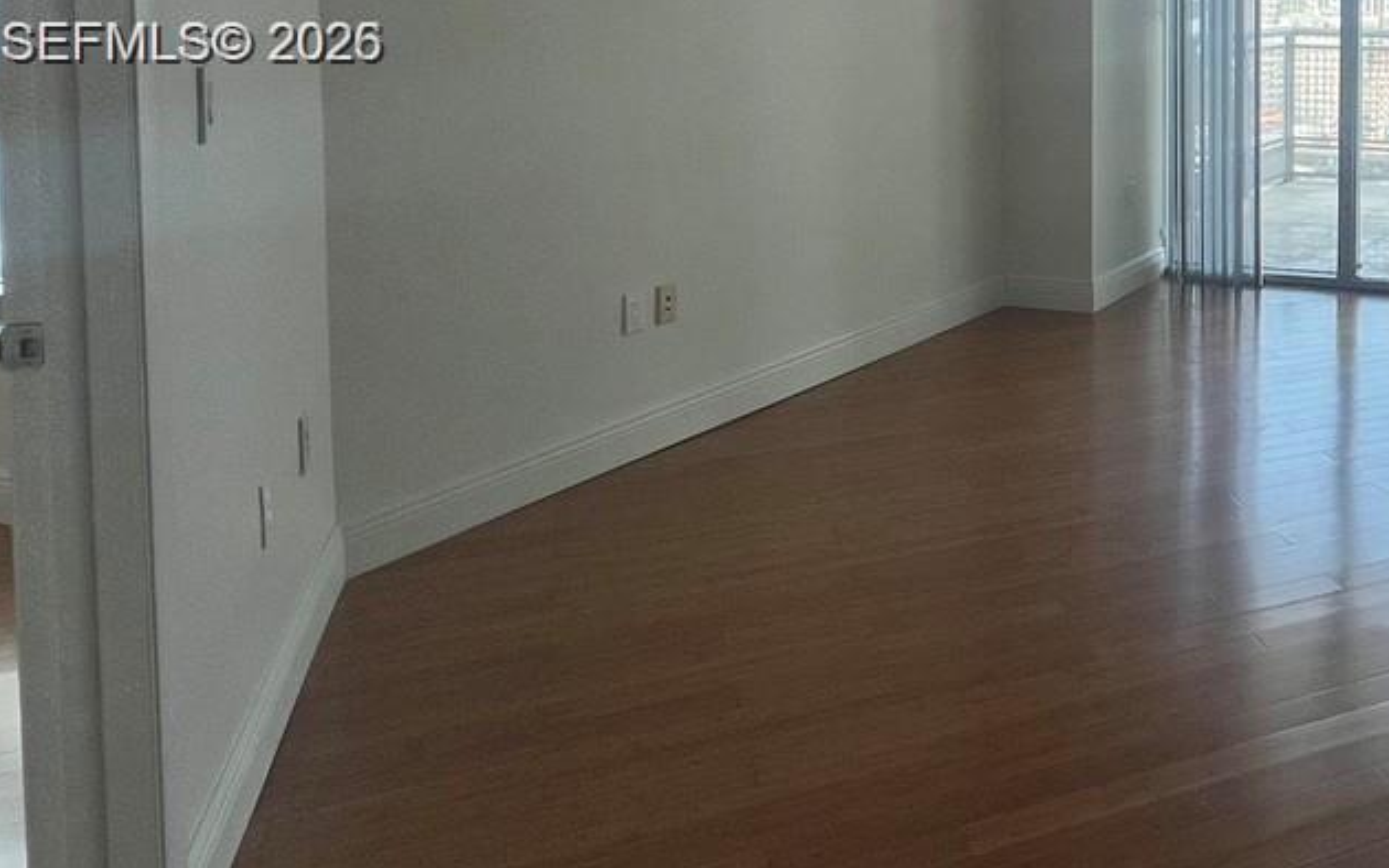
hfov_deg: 44.7
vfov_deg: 33.8
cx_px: 1460
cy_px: 46
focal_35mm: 35
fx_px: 1325
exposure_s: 1/261
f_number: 1.8
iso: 32
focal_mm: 1.57
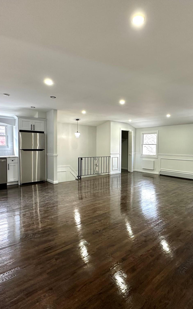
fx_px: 168
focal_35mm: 20
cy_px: 155
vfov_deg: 85.1
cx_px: 121
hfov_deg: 58.8
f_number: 2.2
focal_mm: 2.22
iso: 160
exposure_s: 1/60
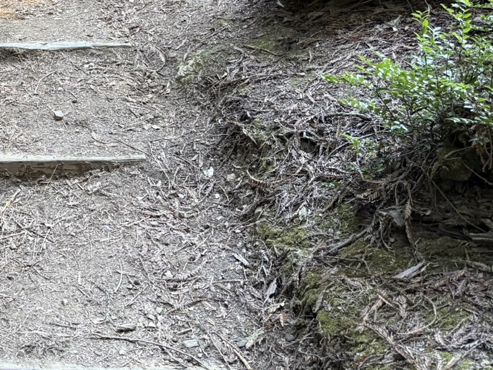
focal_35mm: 63
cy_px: -94
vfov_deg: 21.4
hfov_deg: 28.2
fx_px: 897
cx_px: -39
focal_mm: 6.76
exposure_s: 1/60
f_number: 1.78
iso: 320
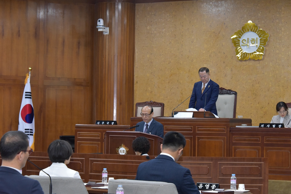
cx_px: 146
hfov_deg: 18.3
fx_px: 905
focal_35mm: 112
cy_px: 97
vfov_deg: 12.2
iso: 5000
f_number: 9
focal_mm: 112
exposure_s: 1/125
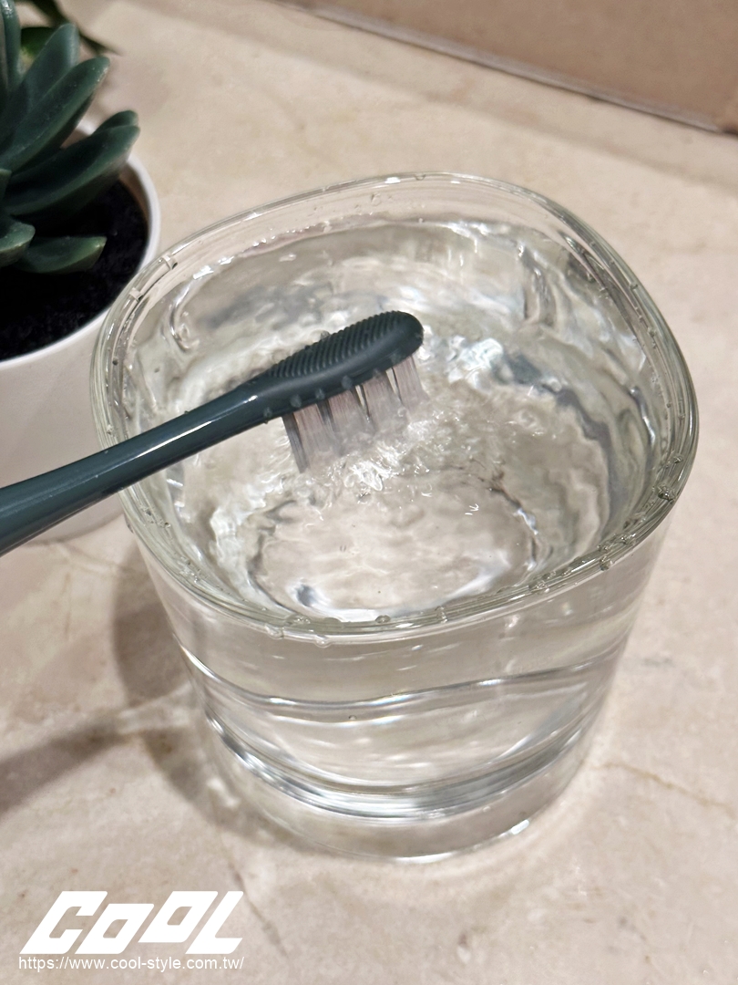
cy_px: 492
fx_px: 1364
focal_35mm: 48
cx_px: 369
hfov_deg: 30.3
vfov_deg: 39.7
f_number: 1.78
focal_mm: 6.86
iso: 50
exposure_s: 1/60
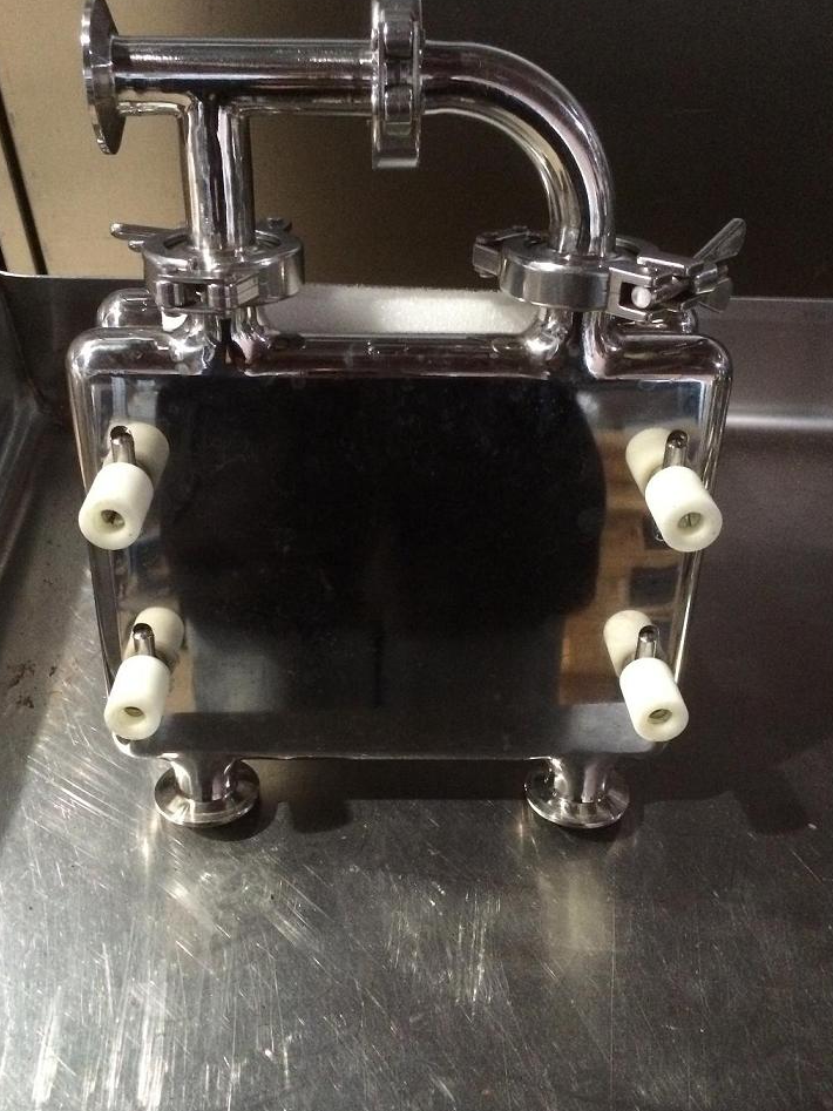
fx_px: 1123
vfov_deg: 52.6
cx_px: 387
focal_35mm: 35
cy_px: 579
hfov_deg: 40.7
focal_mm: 4.15
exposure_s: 1/17
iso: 400
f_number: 2.2
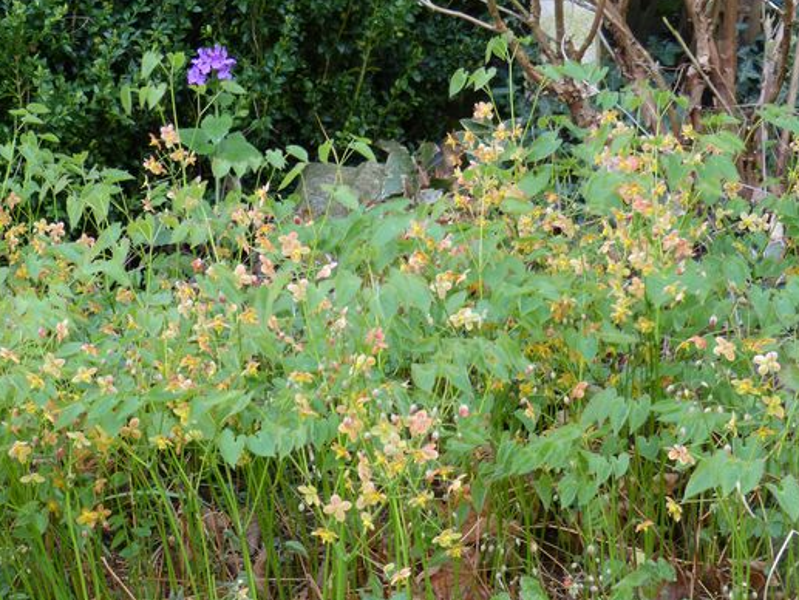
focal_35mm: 65
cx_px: 311
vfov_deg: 22.5
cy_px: 382
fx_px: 1501
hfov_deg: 29.7
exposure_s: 1/60
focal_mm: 7.4
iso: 100
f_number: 3.2
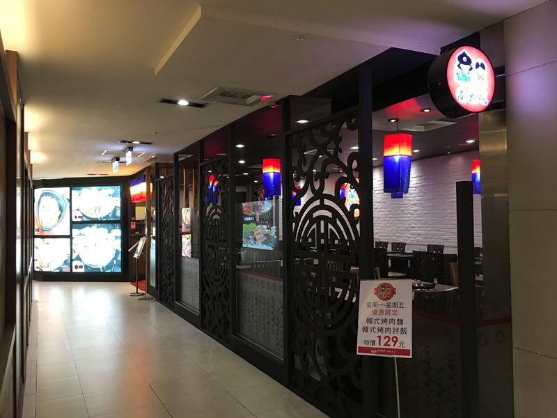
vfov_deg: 48.2
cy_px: 209
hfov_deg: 61.7
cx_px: 278
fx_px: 467
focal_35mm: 29
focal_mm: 4.15
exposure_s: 1/15
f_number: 2.2
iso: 64
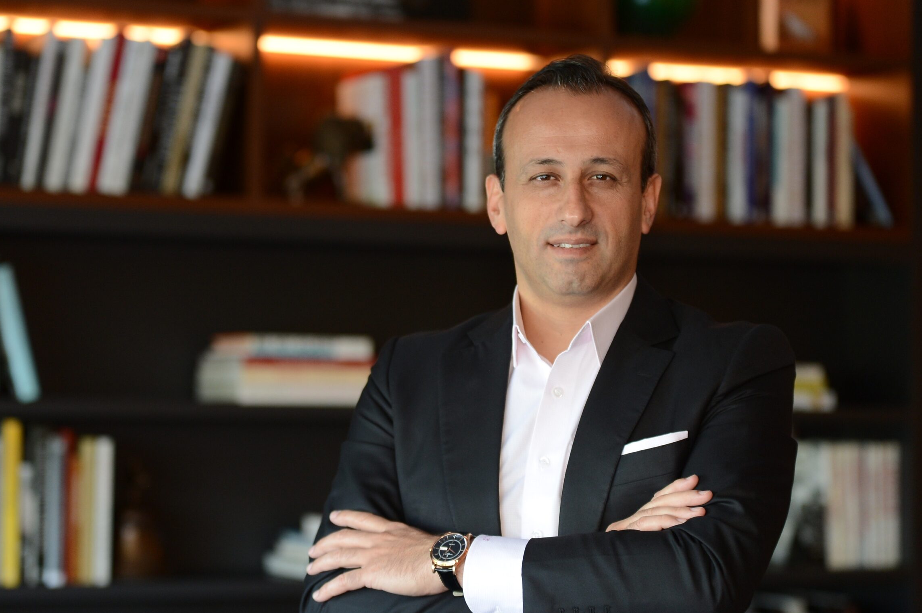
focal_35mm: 112
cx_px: 423
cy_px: 283
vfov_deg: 12.2
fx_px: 2865
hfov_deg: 18.3
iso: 1250
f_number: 2.8
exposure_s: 1/200
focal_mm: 100
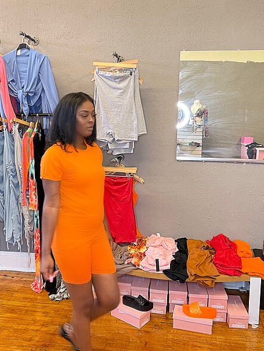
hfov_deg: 43.0
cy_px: 161
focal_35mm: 33
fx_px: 335
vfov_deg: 55.2
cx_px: 122
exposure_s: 1/60
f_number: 2.2
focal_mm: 2.71
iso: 160
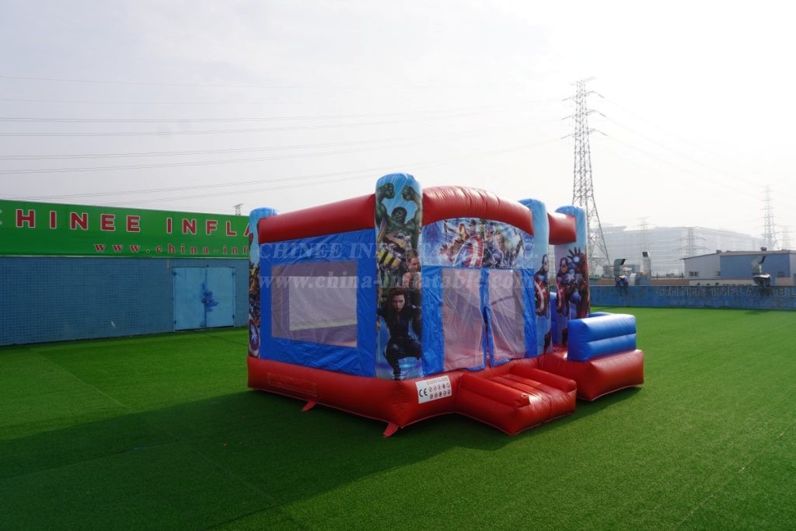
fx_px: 531
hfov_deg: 73.7
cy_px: 266
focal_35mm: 24
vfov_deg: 53.1
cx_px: 398
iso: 100
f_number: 10
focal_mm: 16
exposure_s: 1/160
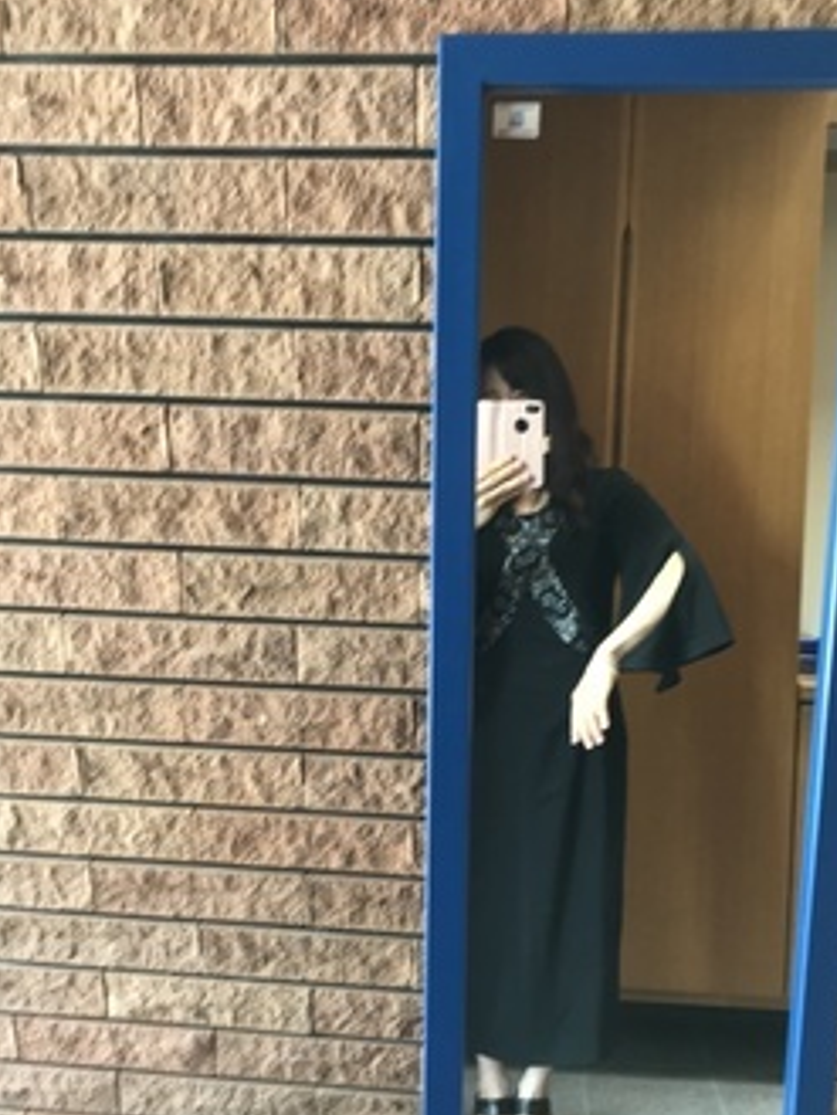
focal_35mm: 34
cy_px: 624
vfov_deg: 53.8
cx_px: 437
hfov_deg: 41.8
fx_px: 1095
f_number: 1.8
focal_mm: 3.99
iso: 125
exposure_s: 1/30
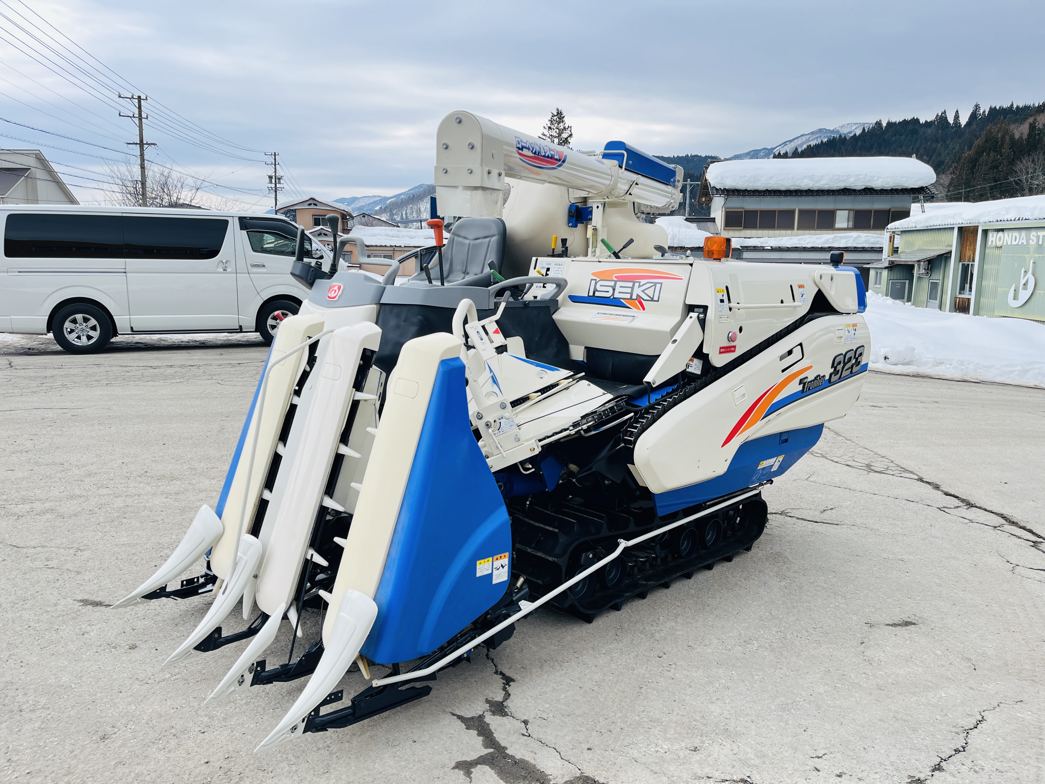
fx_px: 785
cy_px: 392
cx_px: 522
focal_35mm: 26
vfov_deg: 53.1
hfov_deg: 67.3
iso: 50
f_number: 1.6
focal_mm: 5.1
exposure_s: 1/558
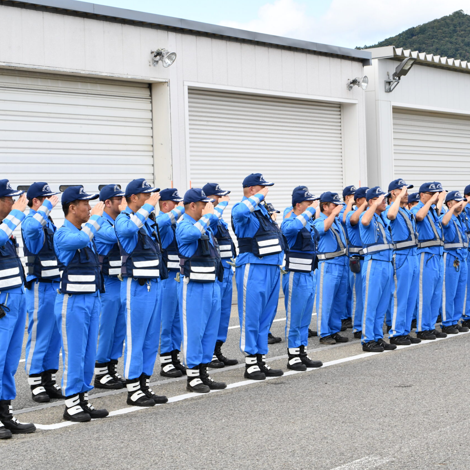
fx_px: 1383
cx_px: 264
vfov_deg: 19.3
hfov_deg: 19.3
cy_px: 234
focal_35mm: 90
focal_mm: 70
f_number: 22
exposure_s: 1/80
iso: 800
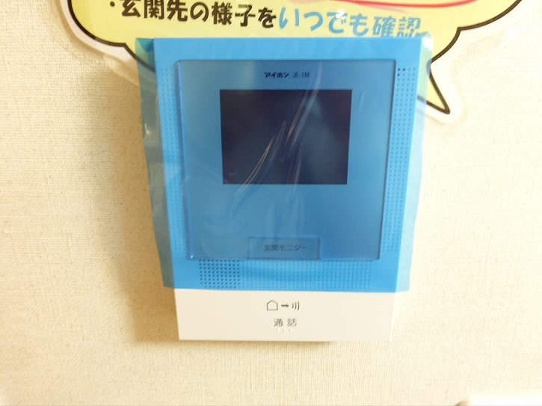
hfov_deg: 71.6
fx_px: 376
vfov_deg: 56.8
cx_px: 271
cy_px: 203
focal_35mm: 24
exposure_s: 1/15
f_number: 3.3
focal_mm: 4.3
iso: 400
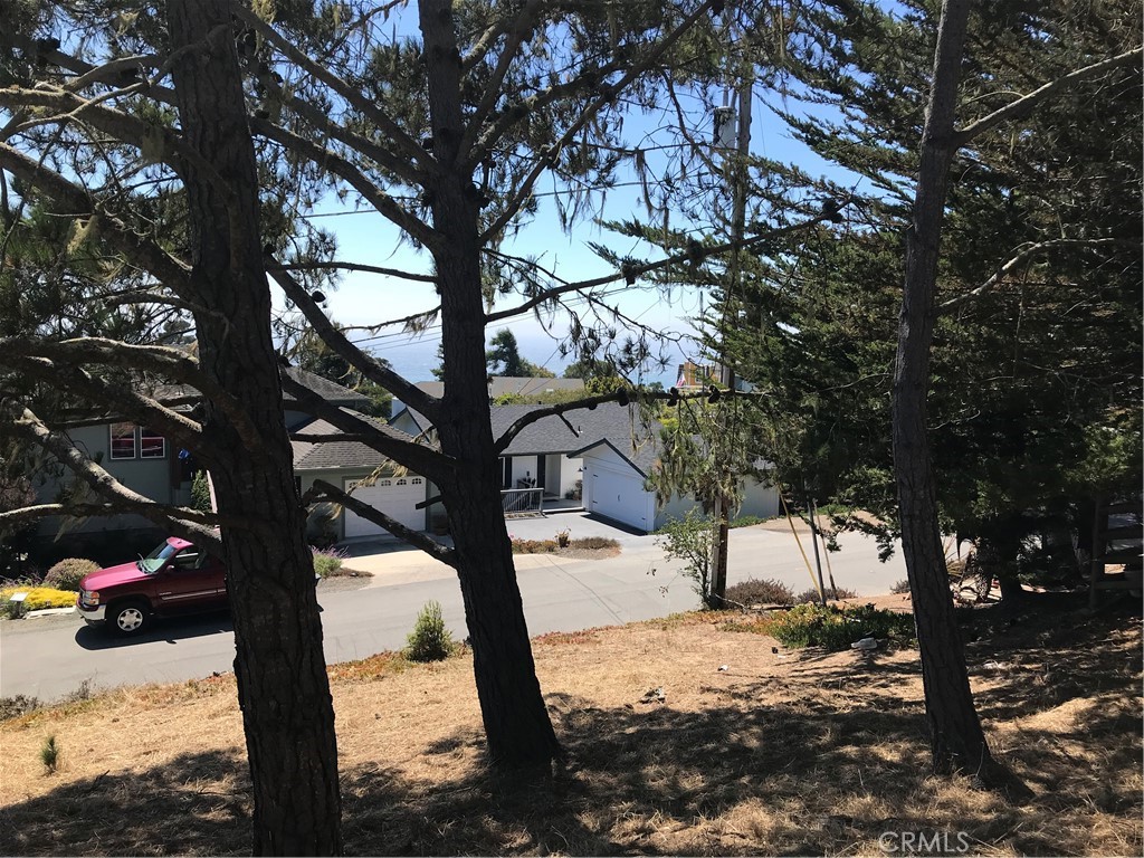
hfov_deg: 63.4
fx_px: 925
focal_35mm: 28
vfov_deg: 49.7
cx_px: 572
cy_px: 429
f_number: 1.8
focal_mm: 3.99
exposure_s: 1/1546
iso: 20
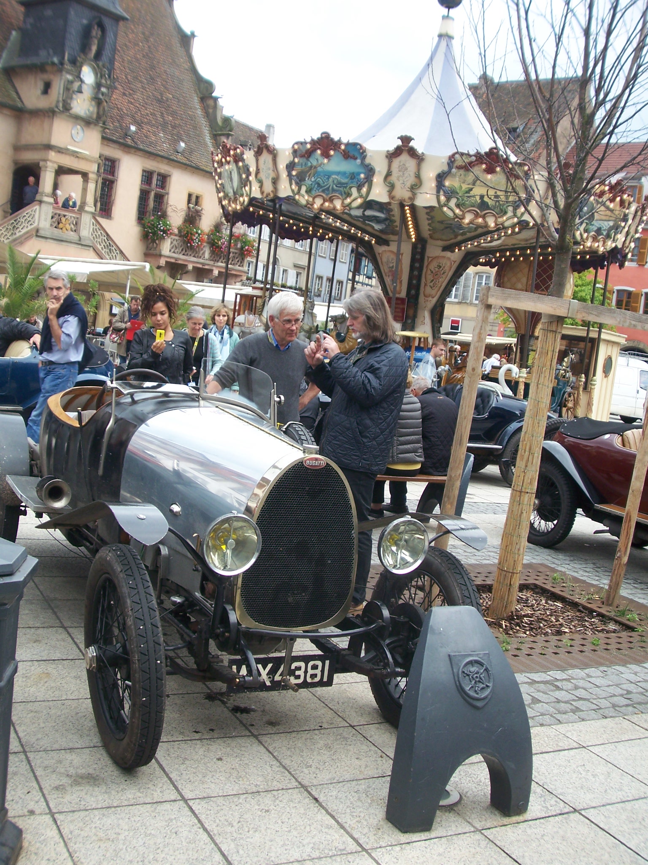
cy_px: 432
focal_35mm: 38
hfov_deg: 37.7
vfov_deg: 49.0
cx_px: 324
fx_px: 948
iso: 64
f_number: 3.9
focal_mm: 6.3
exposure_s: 1/100
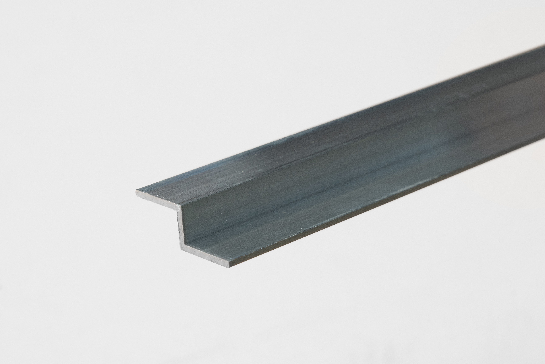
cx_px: 272
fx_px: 1590
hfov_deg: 19.5
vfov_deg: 13.0
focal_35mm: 105
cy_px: 182
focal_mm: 70
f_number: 11
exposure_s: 1/50
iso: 640
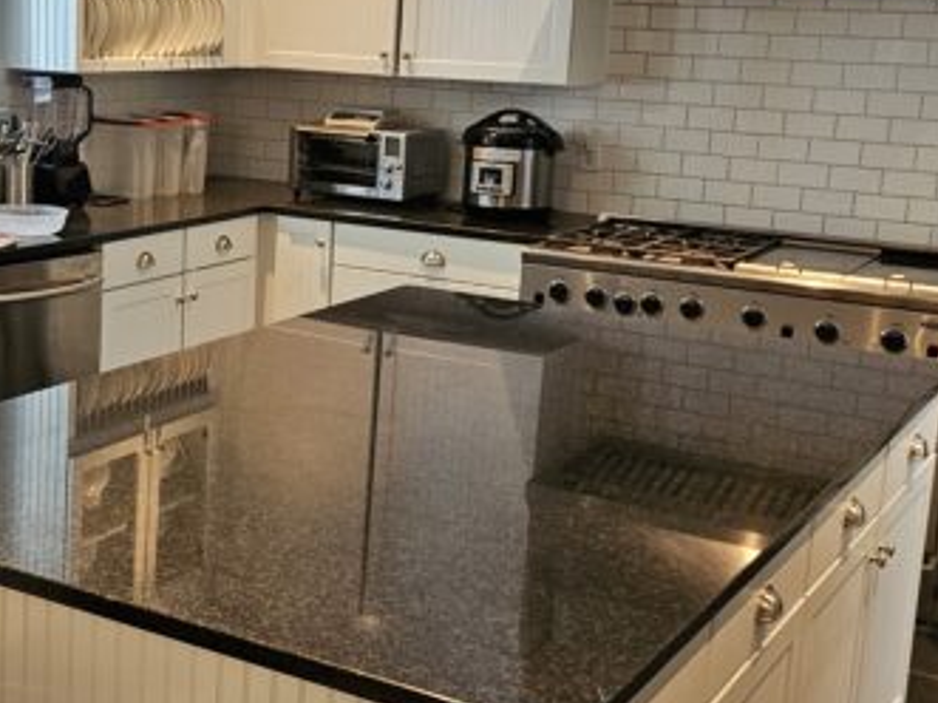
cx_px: 179
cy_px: 312
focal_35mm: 58
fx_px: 1571
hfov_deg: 32.3
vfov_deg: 25.2
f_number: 1.8
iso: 160
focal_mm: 5
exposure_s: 1/120
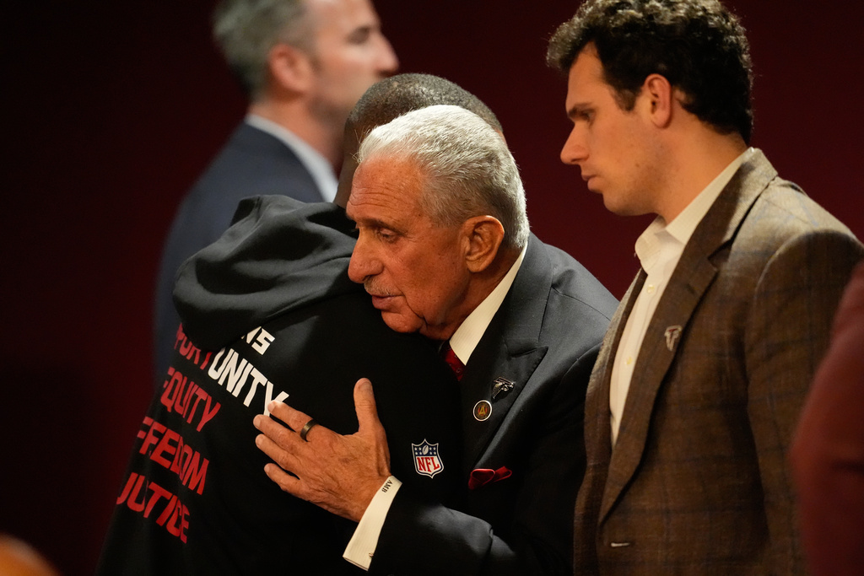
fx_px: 9601
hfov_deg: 5.2
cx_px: 432
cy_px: 288
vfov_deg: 3.4
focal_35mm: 400
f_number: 2.8
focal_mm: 400
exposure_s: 1/400
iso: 12800
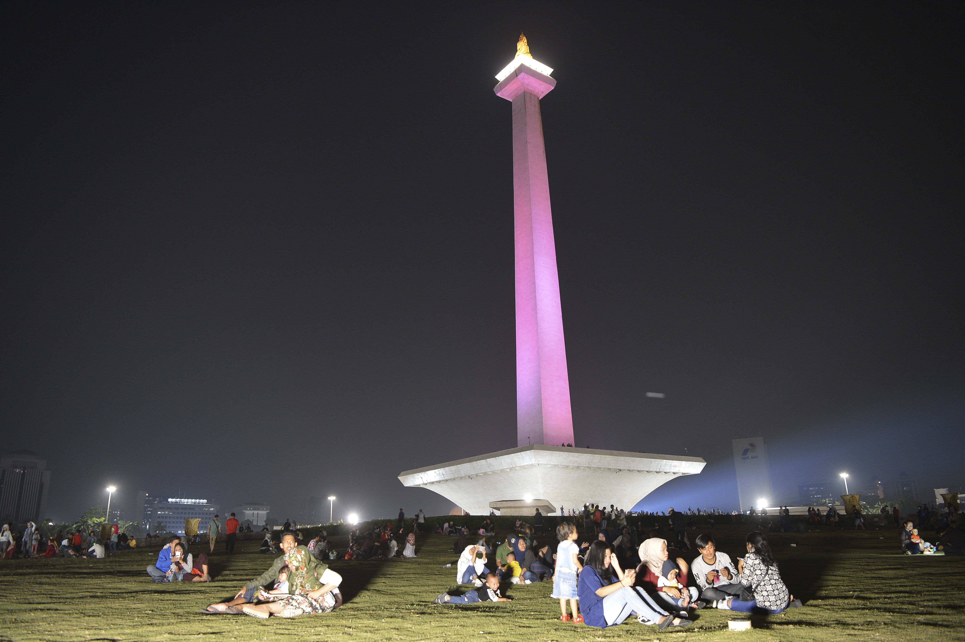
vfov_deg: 53.1
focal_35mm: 24
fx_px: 643
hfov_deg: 73.8
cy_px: 321
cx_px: 482
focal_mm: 24
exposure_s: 1/20
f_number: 3.2
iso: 1600
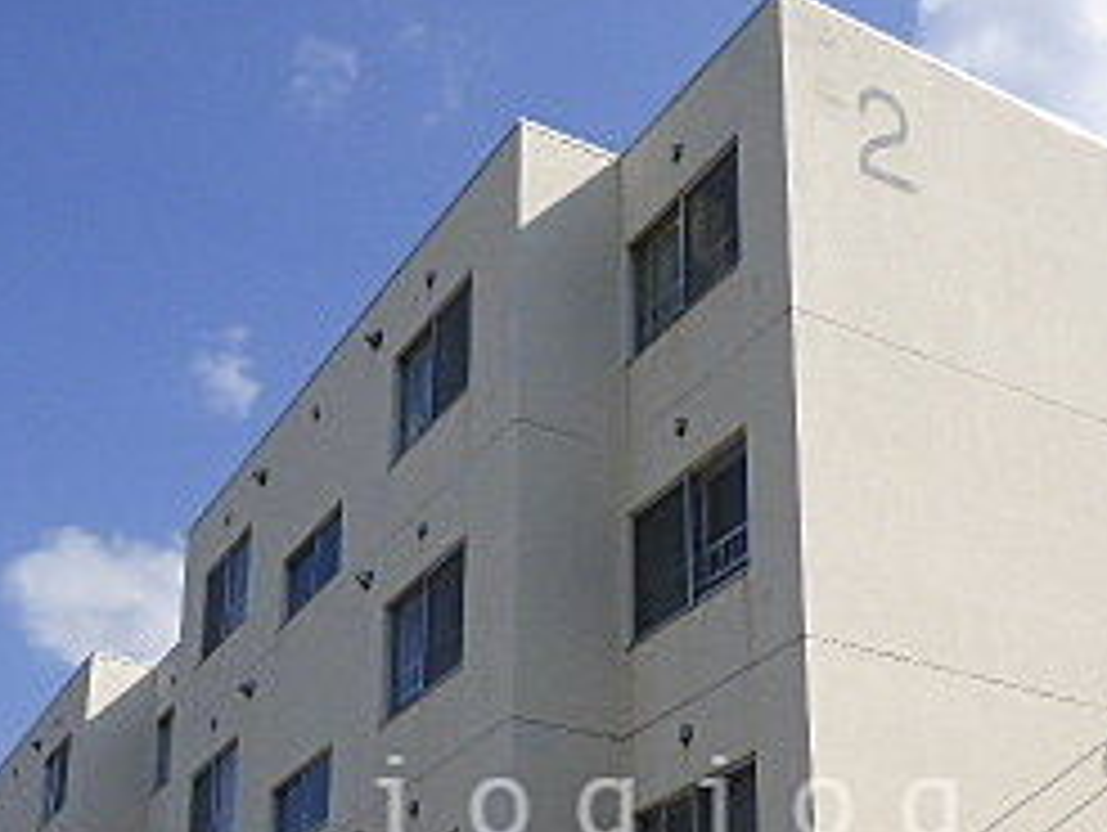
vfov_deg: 26.7
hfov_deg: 36.6
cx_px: 675
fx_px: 1665
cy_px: 810
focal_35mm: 52
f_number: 3.5
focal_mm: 3.58
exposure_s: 1/2000
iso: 100
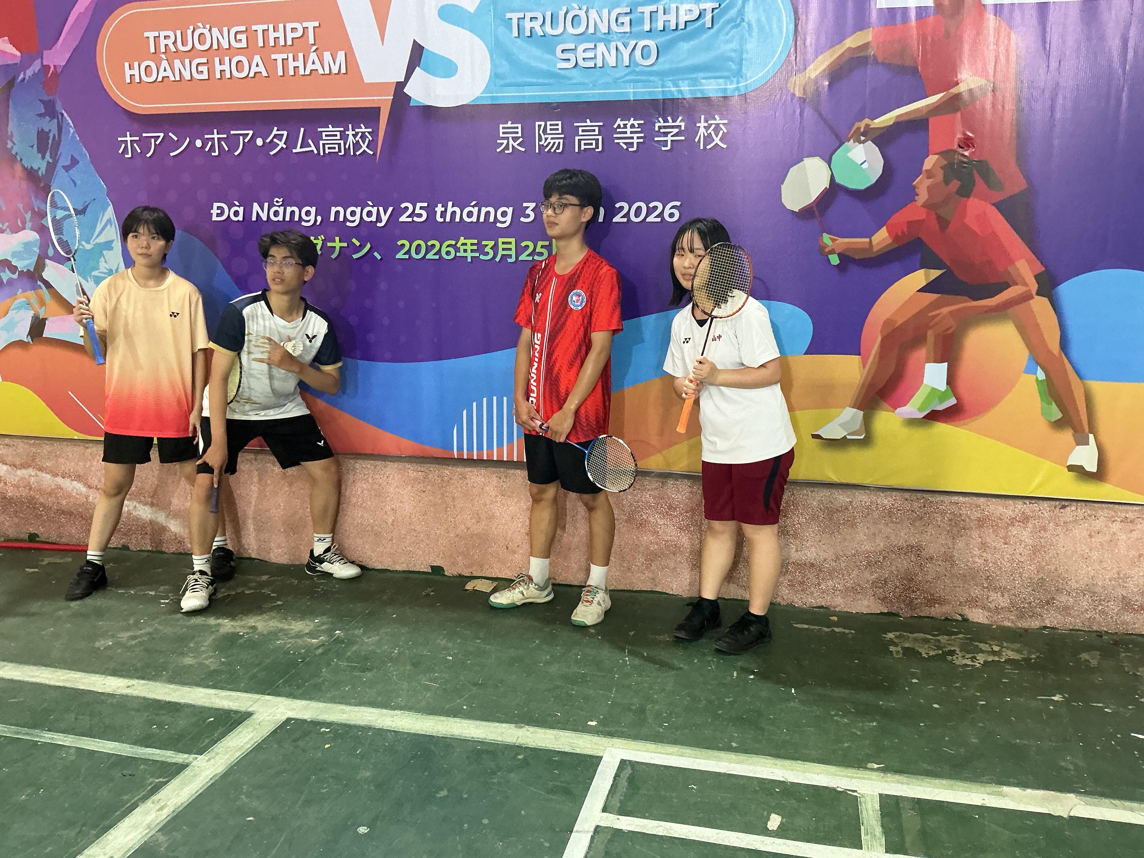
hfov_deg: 61.7
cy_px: 429
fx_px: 958
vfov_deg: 48.2
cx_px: 572
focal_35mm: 29
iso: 160
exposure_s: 1/50
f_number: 1.8
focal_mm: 3
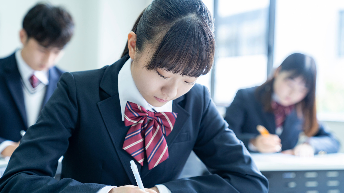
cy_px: 112
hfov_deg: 31.4
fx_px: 611
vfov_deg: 18.0
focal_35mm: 67
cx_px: 174
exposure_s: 1/125
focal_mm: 63
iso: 200
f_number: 2.8
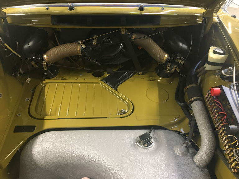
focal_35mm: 29
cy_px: 90
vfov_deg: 48.2
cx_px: 120
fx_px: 200
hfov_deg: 61.7
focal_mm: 4.15
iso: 200
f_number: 2.2
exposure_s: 1/20
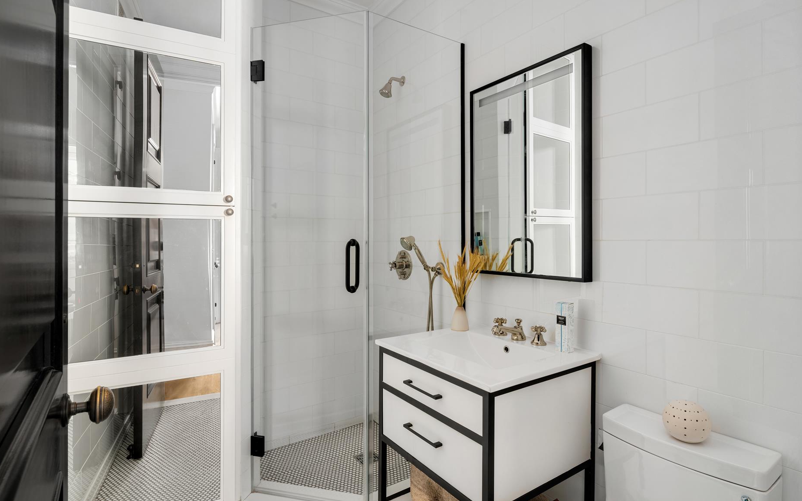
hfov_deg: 91.1
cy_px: 269
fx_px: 393
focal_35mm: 18
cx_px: 408
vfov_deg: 64.9
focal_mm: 17
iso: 400
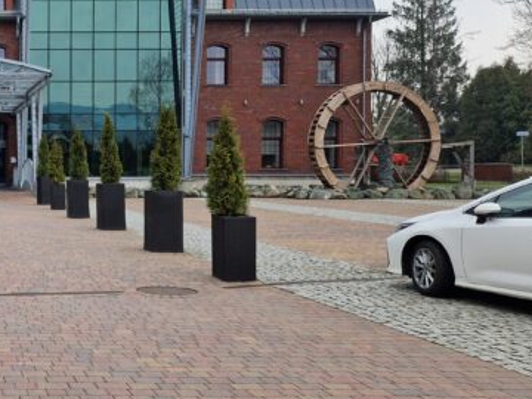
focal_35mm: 49
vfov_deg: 29.7
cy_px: 182
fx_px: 753
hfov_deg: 34.5
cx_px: -30
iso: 50
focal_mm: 5.4
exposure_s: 1/458
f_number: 1.8
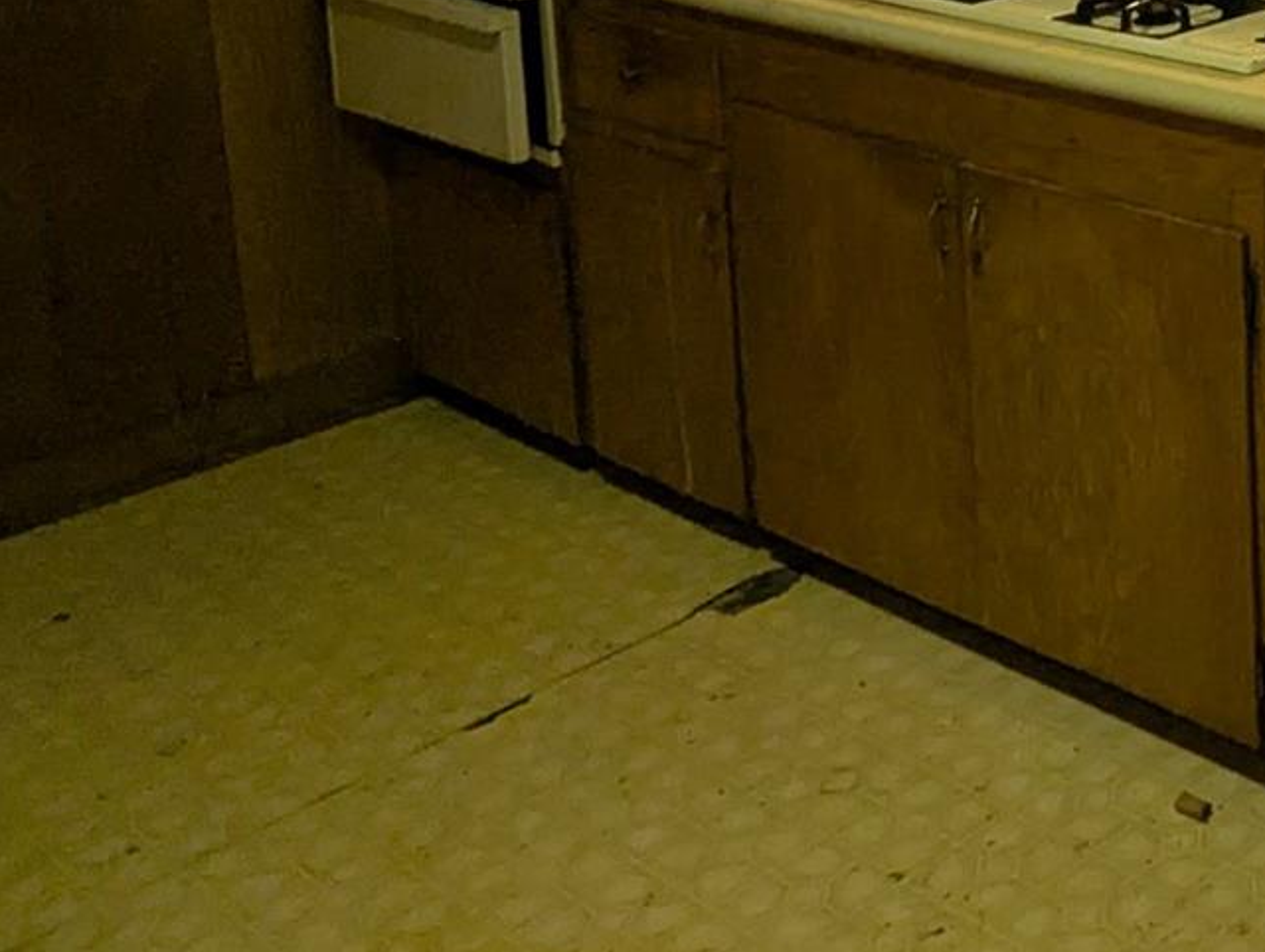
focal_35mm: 51
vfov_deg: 25.8
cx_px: 1635
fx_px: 1867
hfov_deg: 30.0
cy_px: -168
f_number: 2.2
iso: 99
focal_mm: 2.35
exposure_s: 1/30
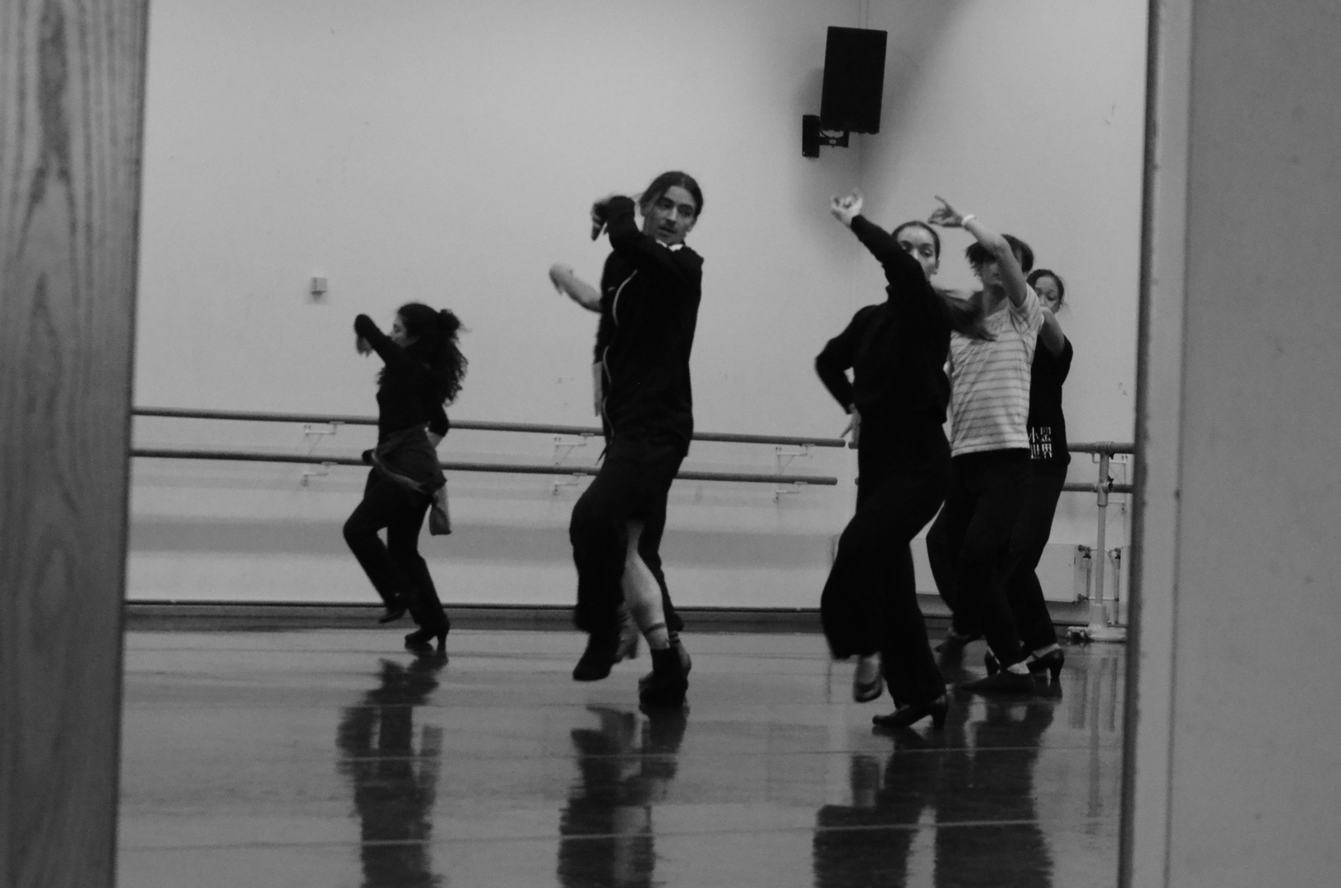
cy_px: 444
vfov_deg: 22.5
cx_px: 670
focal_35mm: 60
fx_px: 2230
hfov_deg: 33.5
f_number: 9
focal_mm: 40
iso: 6400
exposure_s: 1/80
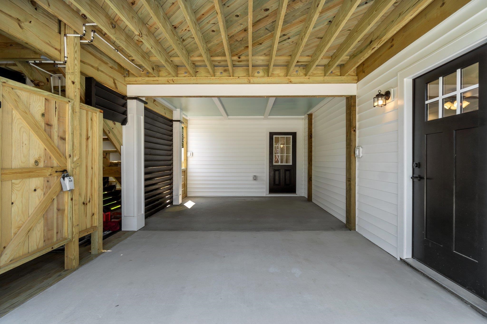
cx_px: 244
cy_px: 162
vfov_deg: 72.0
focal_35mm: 16
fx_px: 223
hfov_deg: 95.0
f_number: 8
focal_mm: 11
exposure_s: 1/50
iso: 100
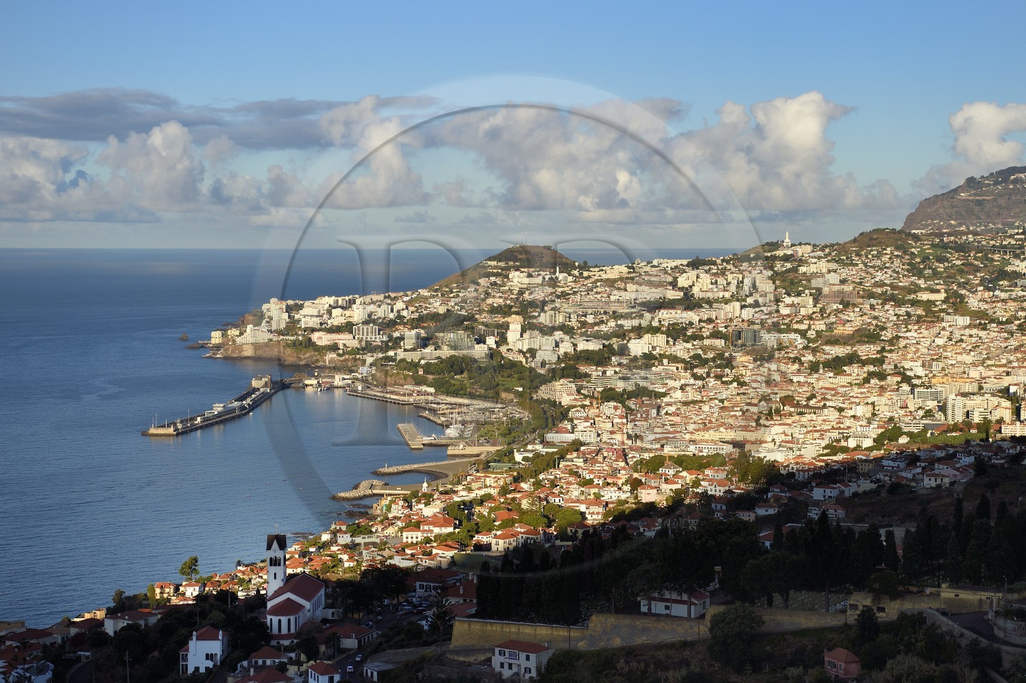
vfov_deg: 19.4
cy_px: 342
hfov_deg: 28.9
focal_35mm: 70
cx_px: 513
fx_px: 1994
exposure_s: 1/2500
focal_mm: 70
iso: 400
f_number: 6.3
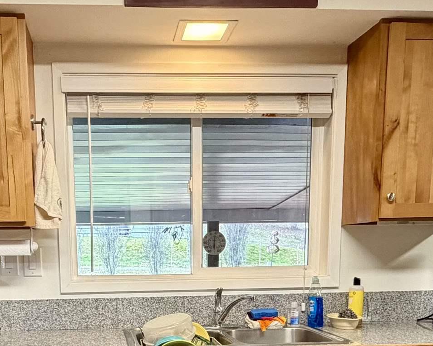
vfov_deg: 31.6
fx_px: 564
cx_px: 149
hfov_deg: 41.5
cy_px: 346
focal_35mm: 44
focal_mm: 2.22
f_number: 2.2
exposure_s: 1/60
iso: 400
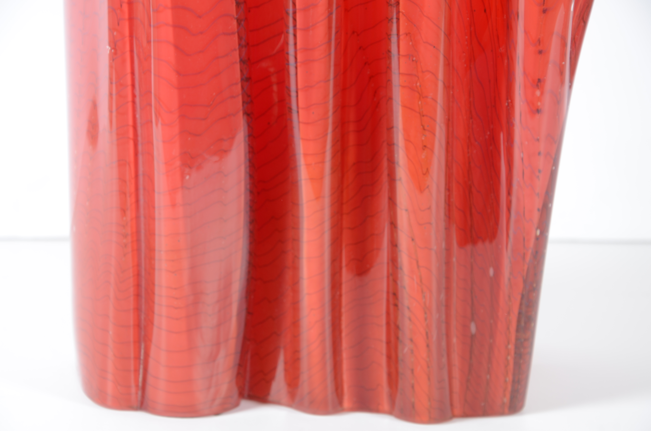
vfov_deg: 8.7
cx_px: 326
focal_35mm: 158
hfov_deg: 13.1
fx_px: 2842
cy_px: 216
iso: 125
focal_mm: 105
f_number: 9
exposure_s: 1/60
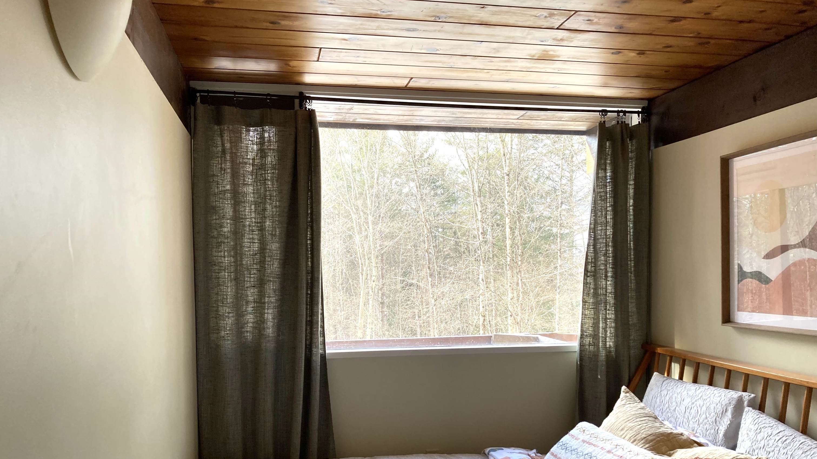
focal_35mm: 31
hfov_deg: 62.6
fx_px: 672
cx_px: 402
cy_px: 309
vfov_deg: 37.3
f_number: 1.8
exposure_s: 1/121
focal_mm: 3.99
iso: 50
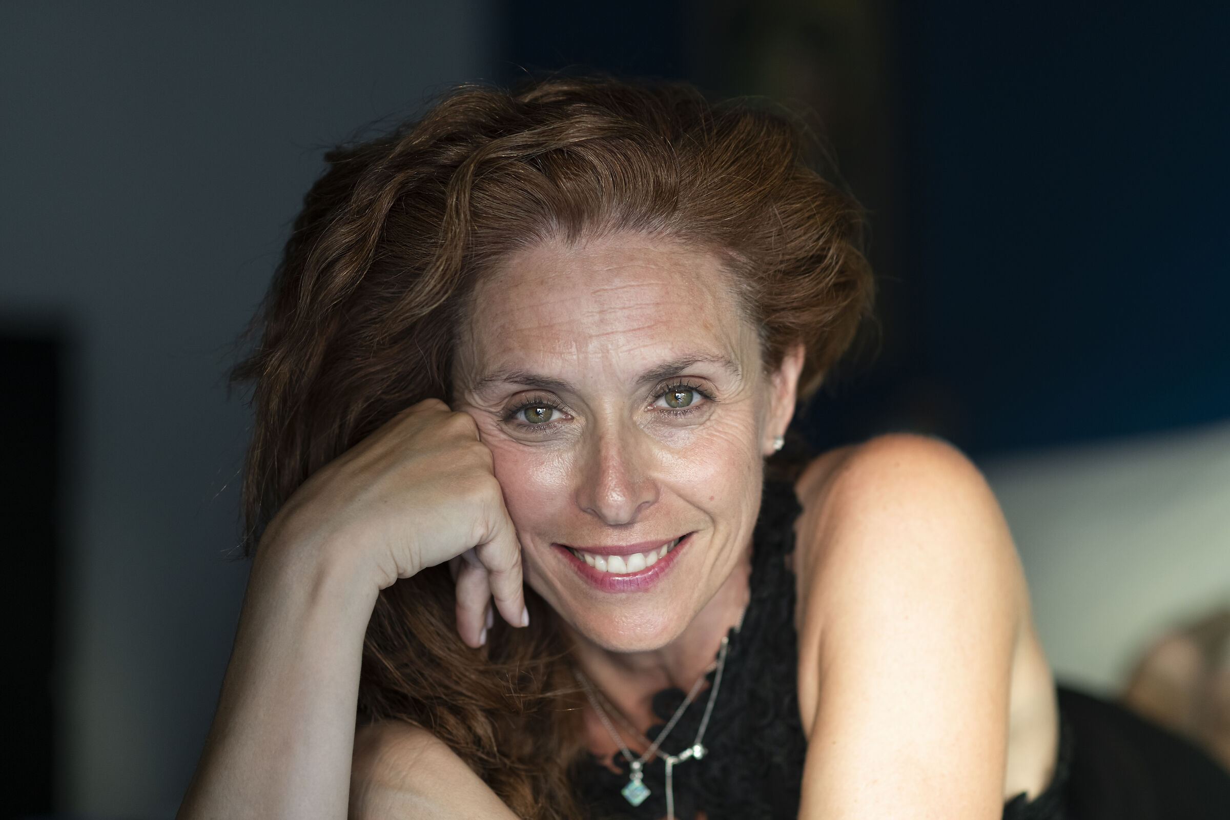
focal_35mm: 85
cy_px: 410
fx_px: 2904
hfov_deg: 23.9
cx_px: 615
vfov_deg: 16.1
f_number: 2.2
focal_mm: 85
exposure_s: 1/125
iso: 500
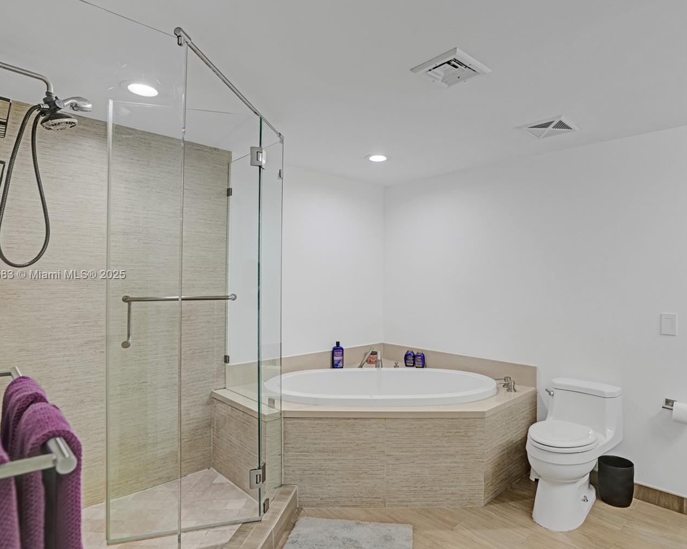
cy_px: 275
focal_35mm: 19
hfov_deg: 82.9
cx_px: 386
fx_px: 386
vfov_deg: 70.8
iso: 1000
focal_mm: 16
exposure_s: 1/250
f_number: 5.6
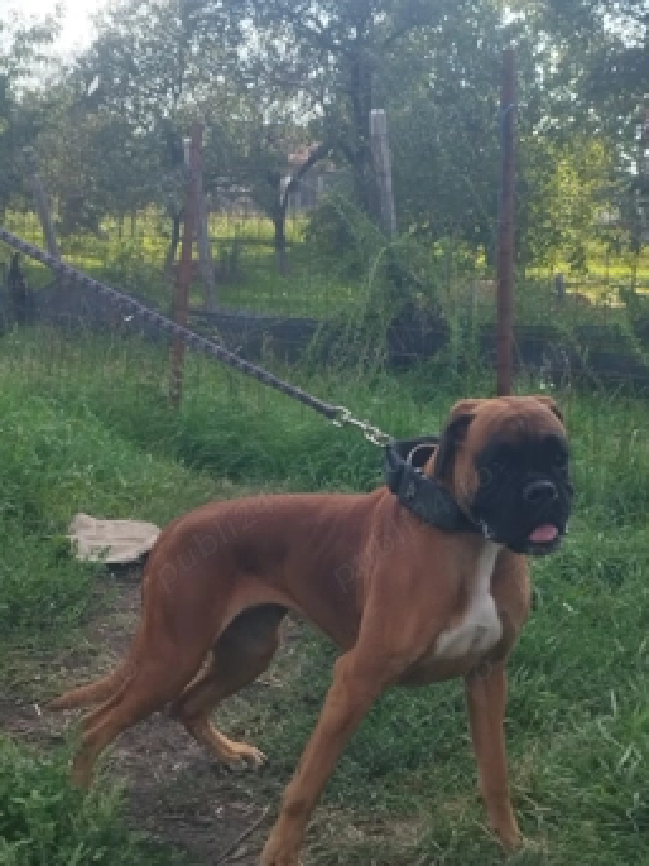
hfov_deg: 49.7
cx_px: 323
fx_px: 700
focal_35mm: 28
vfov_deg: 63.2
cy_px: 374
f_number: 1.89
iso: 50
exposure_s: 1/442
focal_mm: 5.89
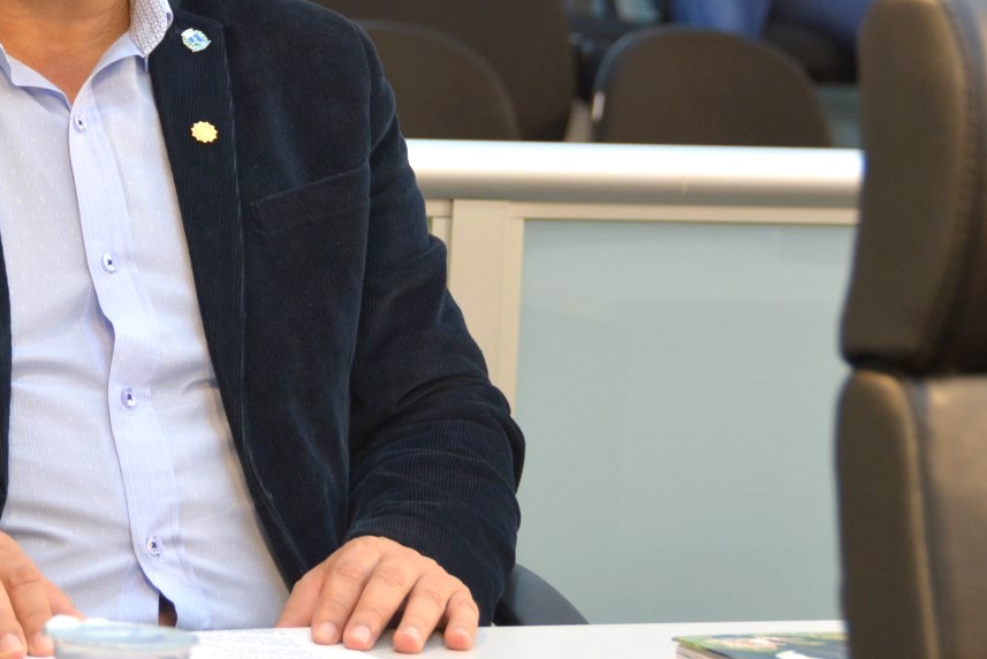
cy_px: 89
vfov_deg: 7.5
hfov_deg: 11.2
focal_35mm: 184
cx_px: 258
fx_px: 5045
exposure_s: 1/60
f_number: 5
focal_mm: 65
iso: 800
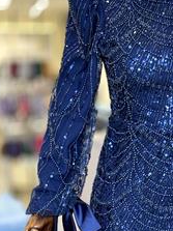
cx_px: 174
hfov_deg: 12.7
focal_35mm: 115
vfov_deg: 17.1
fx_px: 767
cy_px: 154
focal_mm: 6.76
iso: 50
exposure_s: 1/50
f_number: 1.78
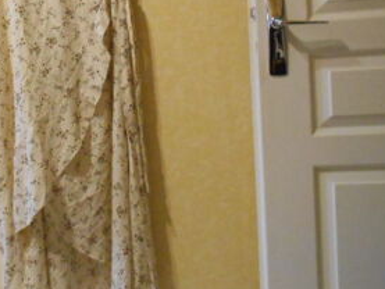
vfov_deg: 31.3
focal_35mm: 45
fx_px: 501
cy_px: 54
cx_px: 93
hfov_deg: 40.8
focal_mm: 4.6
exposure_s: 1/30
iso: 800
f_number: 3.2
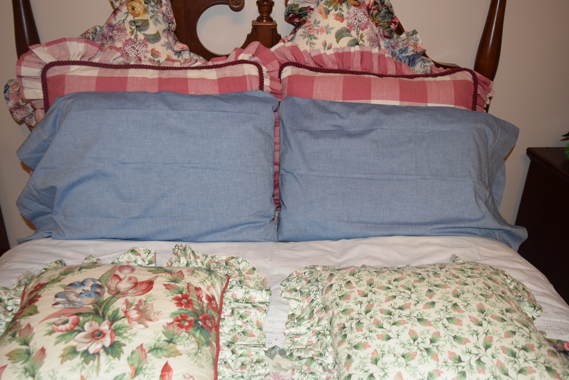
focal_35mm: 33
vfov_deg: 40.0
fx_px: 522
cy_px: 190
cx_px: 284
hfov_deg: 57.2
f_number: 4.5
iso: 800
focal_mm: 22
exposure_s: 1/80
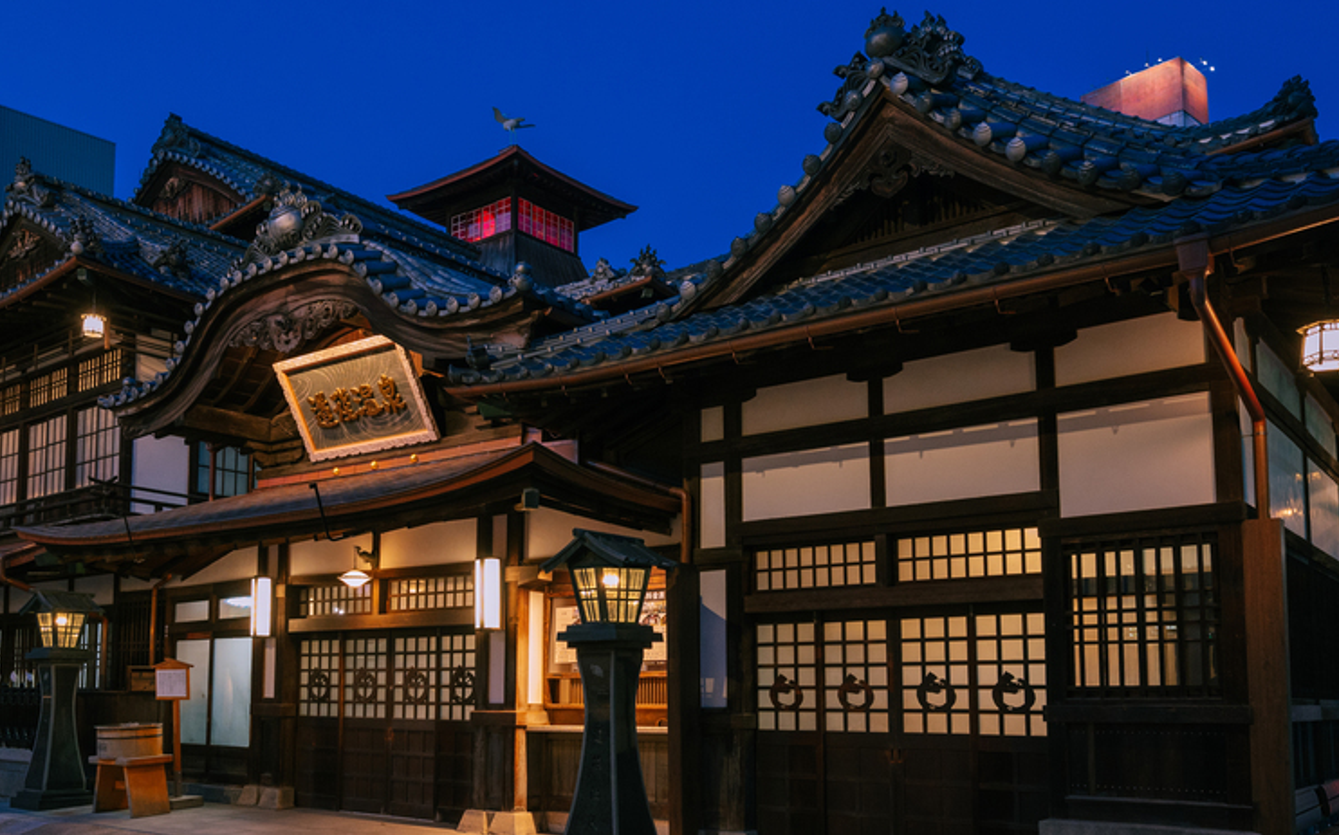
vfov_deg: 42.0
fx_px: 1082
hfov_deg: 63.3
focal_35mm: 30
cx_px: 581
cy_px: 319
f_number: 5
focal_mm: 22.5
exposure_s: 1/25
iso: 1250
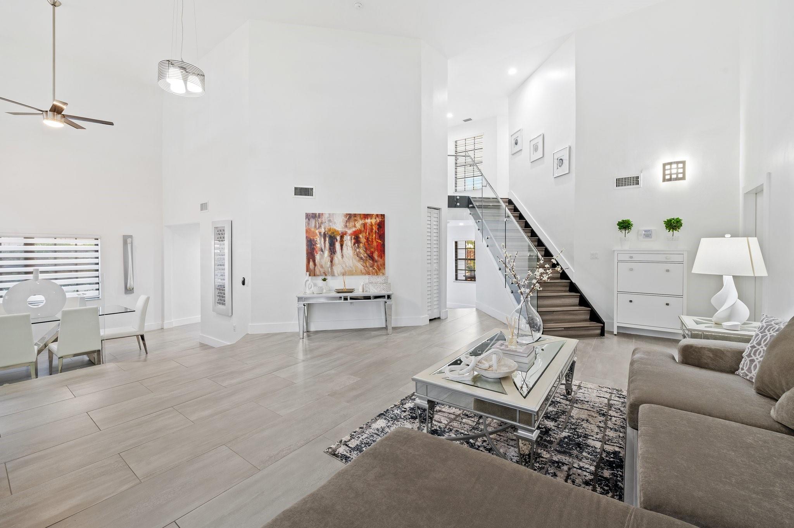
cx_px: 397
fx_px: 331
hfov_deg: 100.4
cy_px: 264
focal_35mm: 15
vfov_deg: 77.2
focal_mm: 15
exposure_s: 1.3
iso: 200
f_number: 8
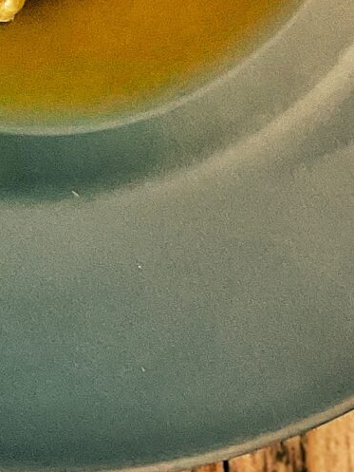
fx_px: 1826
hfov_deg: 11.0
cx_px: 1
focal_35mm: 134
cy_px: -475
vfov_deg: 12.8
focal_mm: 4.2
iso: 250
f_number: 1.6
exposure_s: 1/50
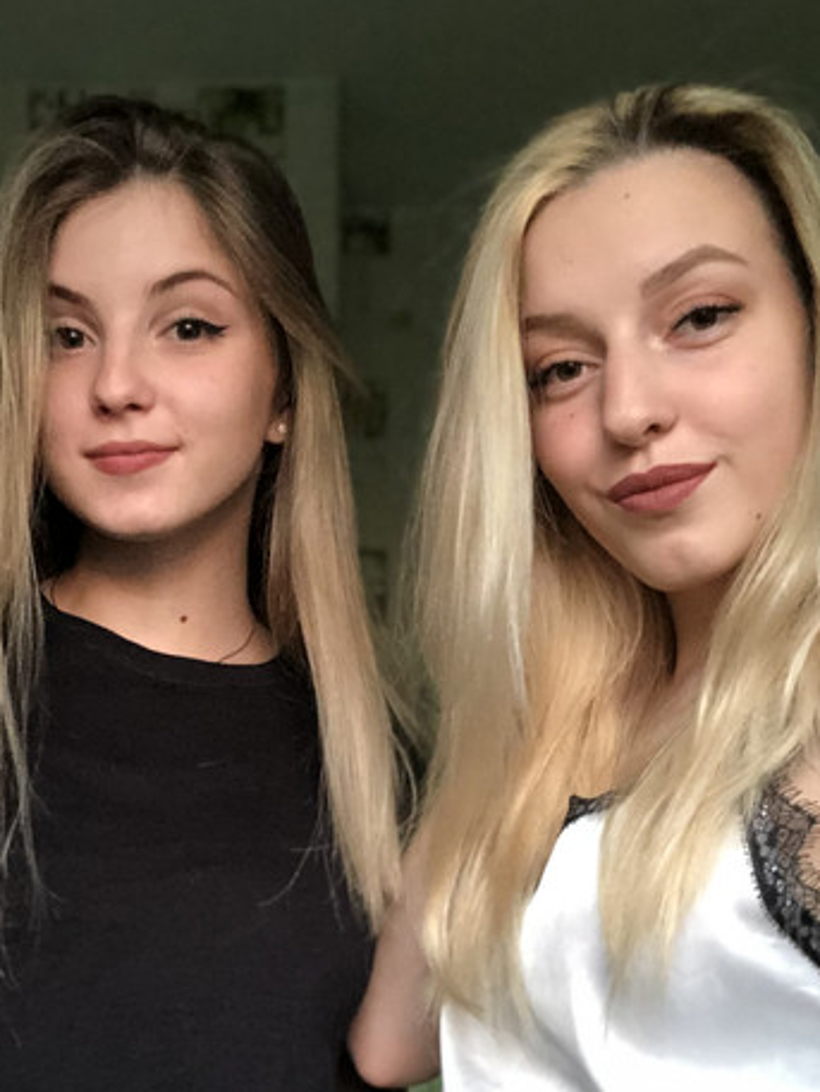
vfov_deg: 33.7
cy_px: 815
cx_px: 281
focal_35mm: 56
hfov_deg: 26.0
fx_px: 1768
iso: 160
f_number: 2.2
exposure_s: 1/24
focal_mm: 2.87
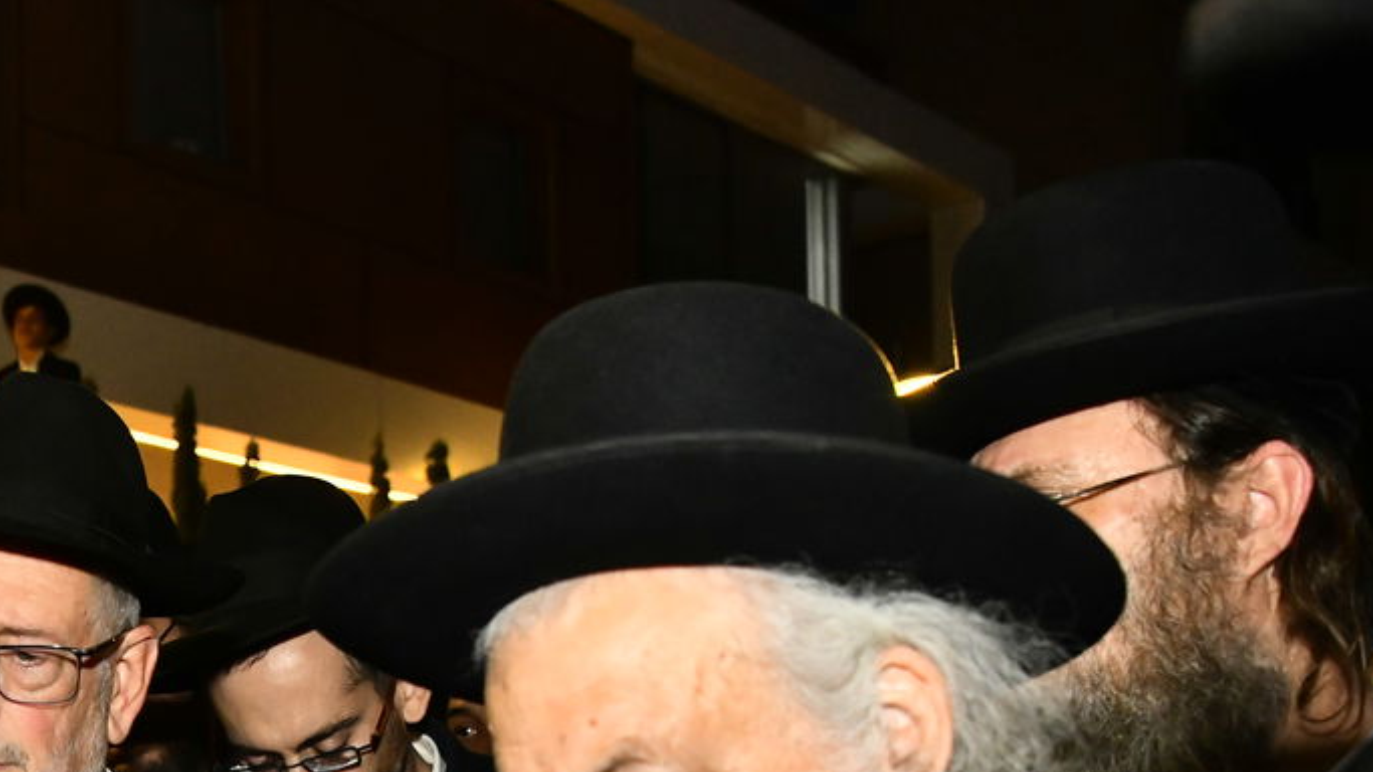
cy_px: 936
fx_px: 2657
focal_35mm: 73
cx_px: 12
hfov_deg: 27.4
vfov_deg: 15.9
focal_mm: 34
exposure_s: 1/100
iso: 2000
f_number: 5.6
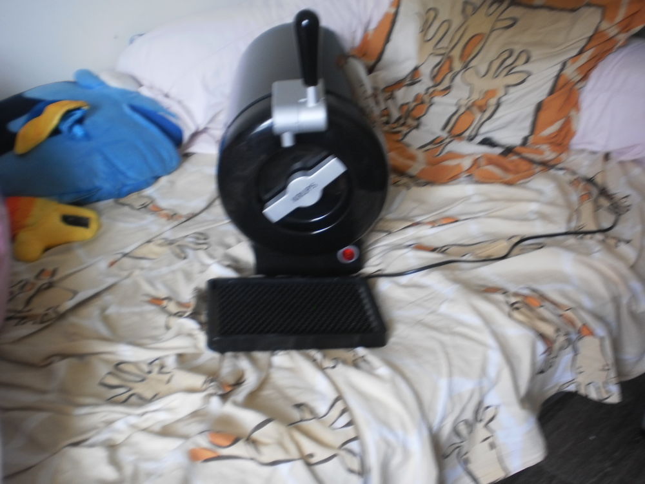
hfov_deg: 44.8
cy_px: 242
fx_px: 783
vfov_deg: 34.3
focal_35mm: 42
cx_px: 322
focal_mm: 7.4
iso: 125
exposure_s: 1/10
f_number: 3.5
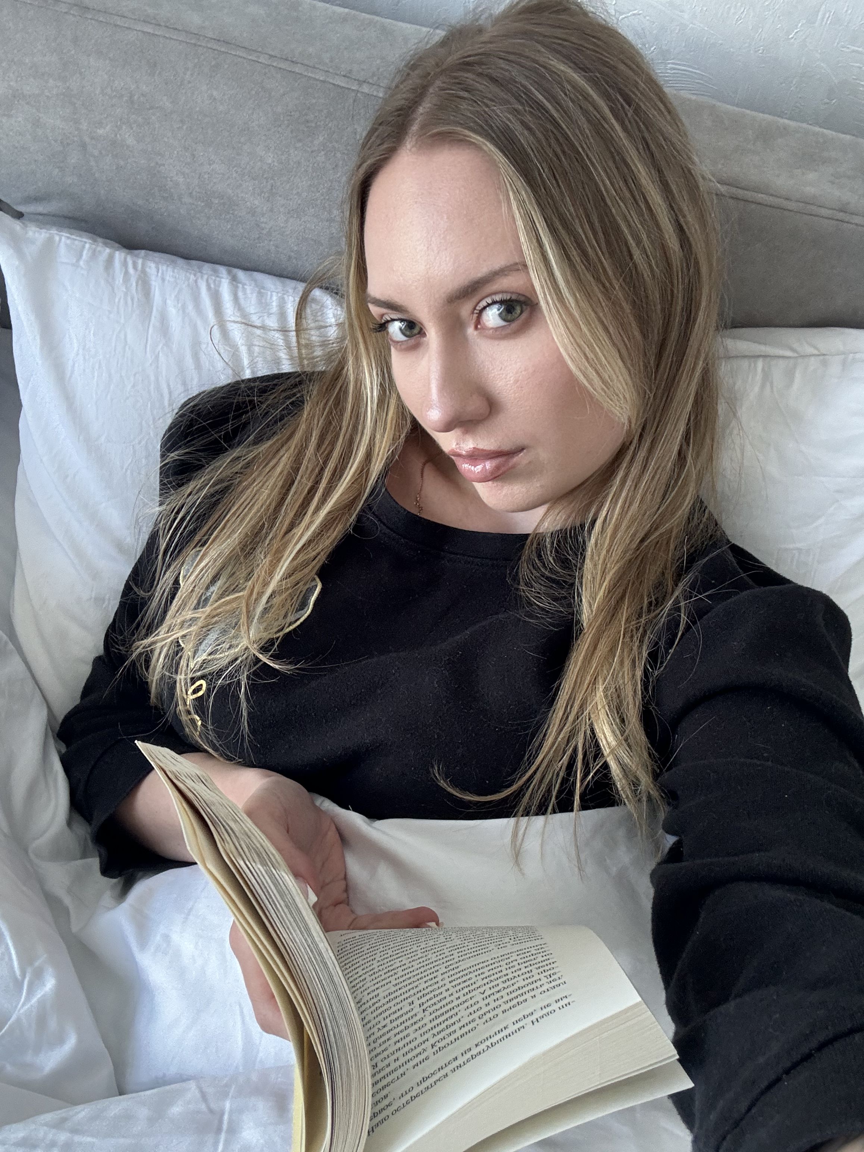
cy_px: 576
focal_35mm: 30
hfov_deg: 46.8
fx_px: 998
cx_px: 432
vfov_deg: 60.0
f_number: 1.9
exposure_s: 1/60
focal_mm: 2.69
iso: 125
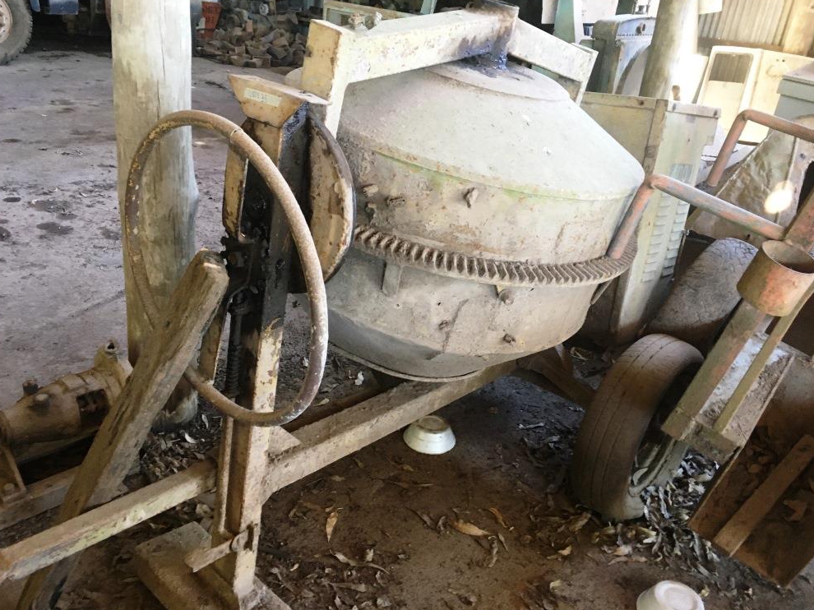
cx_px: 397
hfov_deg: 60.0
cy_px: 304
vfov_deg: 46.8
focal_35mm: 30
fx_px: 705
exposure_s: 1/30
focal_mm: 4.15
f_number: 2.2
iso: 125
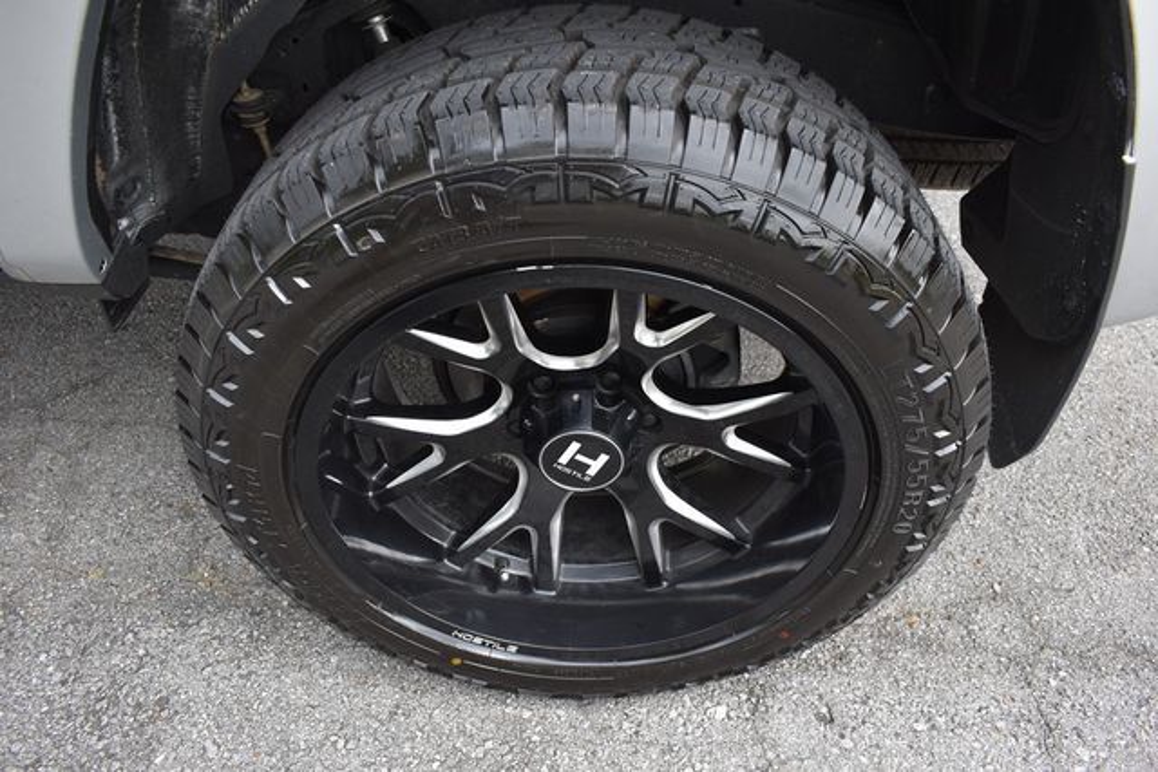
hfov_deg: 67.4
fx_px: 869
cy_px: 386
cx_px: 579
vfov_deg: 48.0
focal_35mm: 27
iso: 400
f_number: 5
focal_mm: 18
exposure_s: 1/250
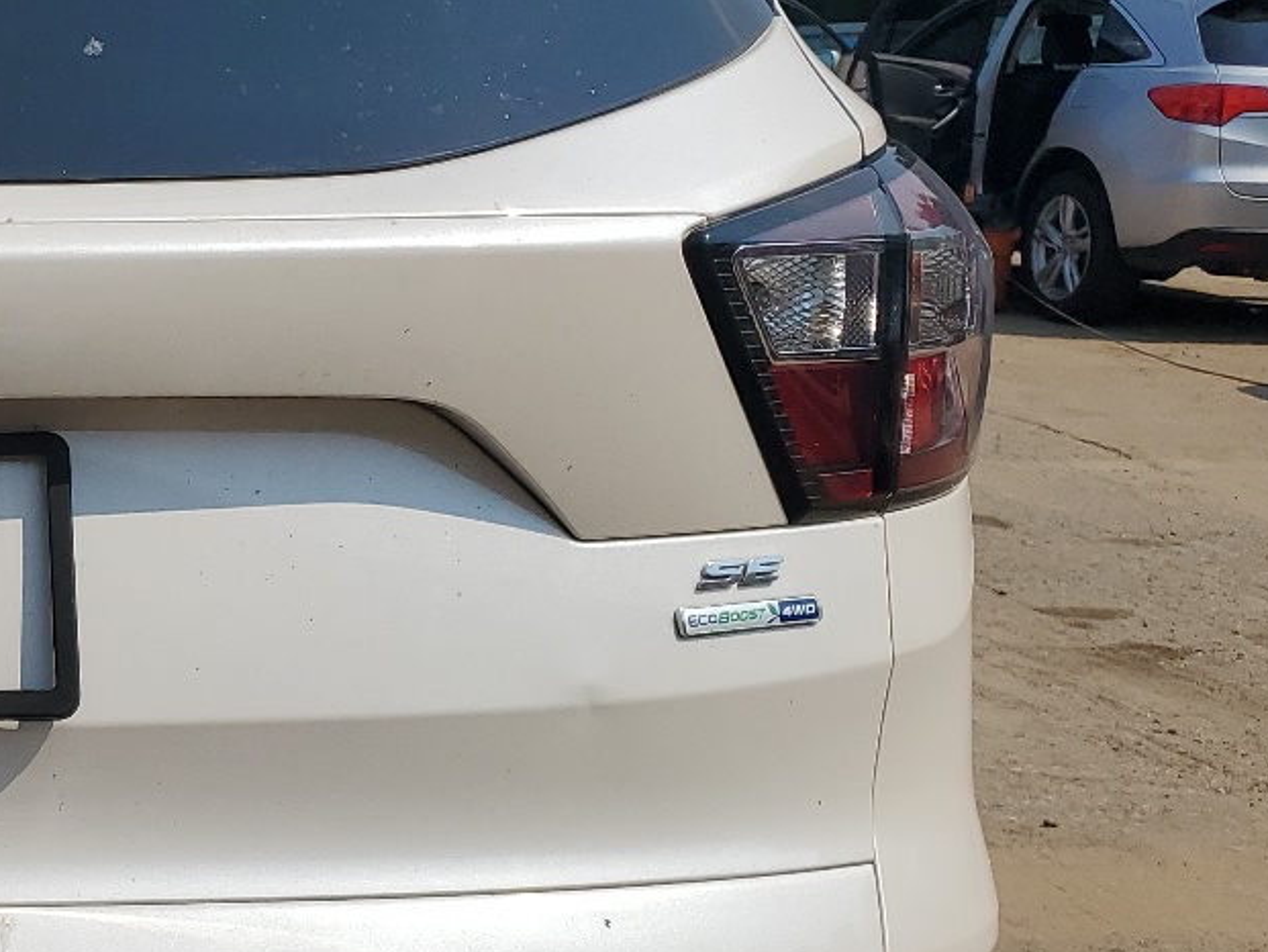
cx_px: -176
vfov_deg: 21.9
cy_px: 521
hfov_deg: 26.4
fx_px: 2455
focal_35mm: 67
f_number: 1.5
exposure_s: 1/10000
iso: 50
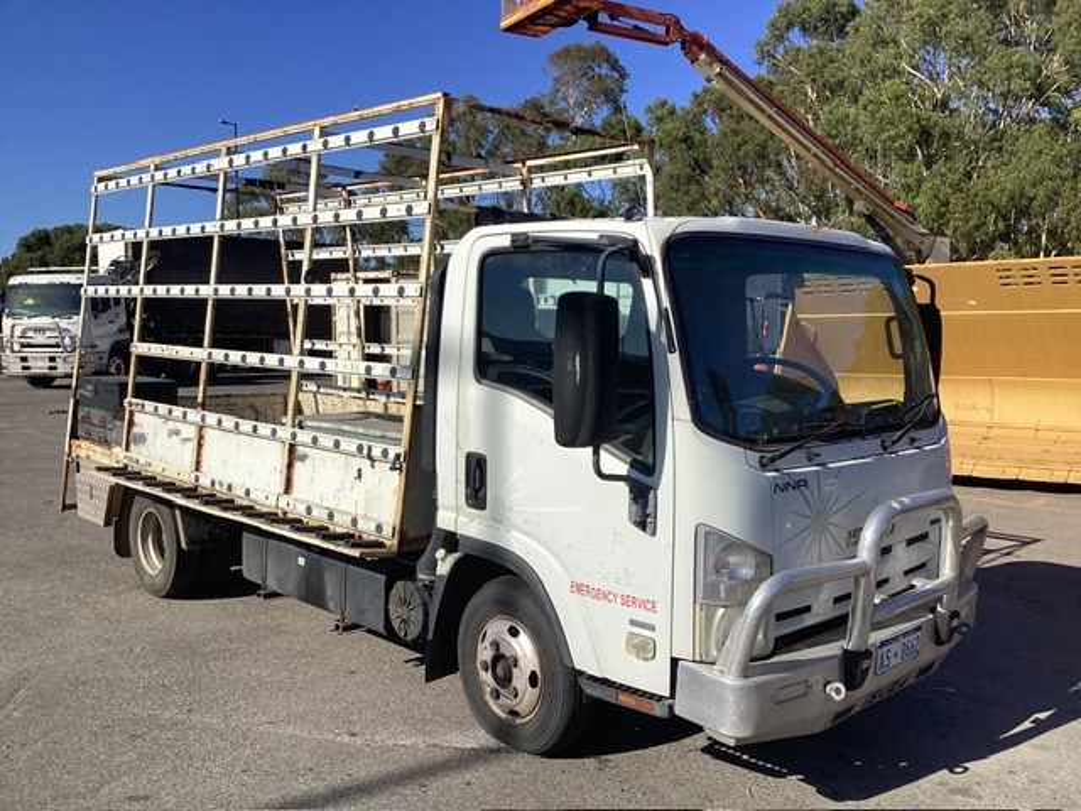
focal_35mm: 31
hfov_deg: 58.4
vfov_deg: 45.4
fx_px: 968
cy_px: 406
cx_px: 540
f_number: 2.4
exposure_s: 1/2331
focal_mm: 3.3
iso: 25
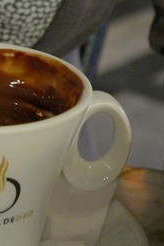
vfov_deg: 9.0
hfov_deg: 6.6
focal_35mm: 208
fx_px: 1421
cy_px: -328
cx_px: -21
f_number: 5
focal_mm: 32
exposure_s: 1/50
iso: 1600
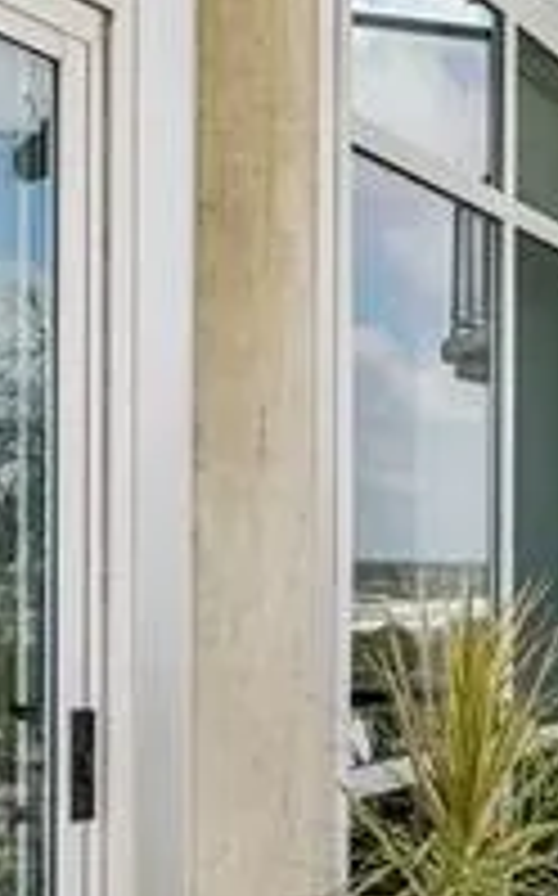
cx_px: 954
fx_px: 2048
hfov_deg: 14.0
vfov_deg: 24.6
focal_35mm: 84
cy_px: 538
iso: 400
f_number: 8
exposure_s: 1/320
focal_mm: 16
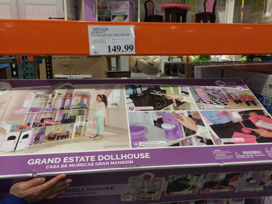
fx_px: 228
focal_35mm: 29
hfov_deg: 61.7
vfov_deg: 48.2
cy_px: 102
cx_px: 136
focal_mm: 4.15
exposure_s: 1/30
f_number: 2.2
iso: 100
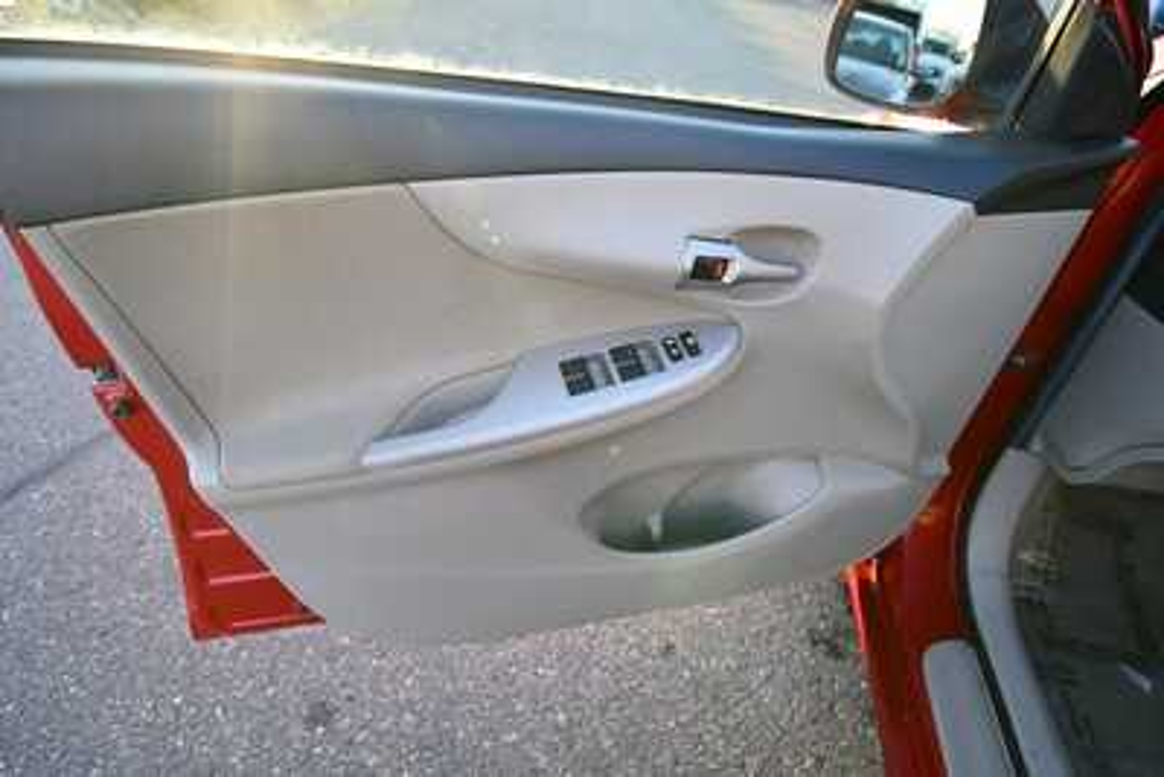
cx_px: 582
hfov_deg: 90.0
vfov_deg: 67.4
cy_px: 388
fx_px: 582
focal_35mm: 18
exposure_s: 1/250
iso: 800
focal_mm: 12
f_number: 4.8
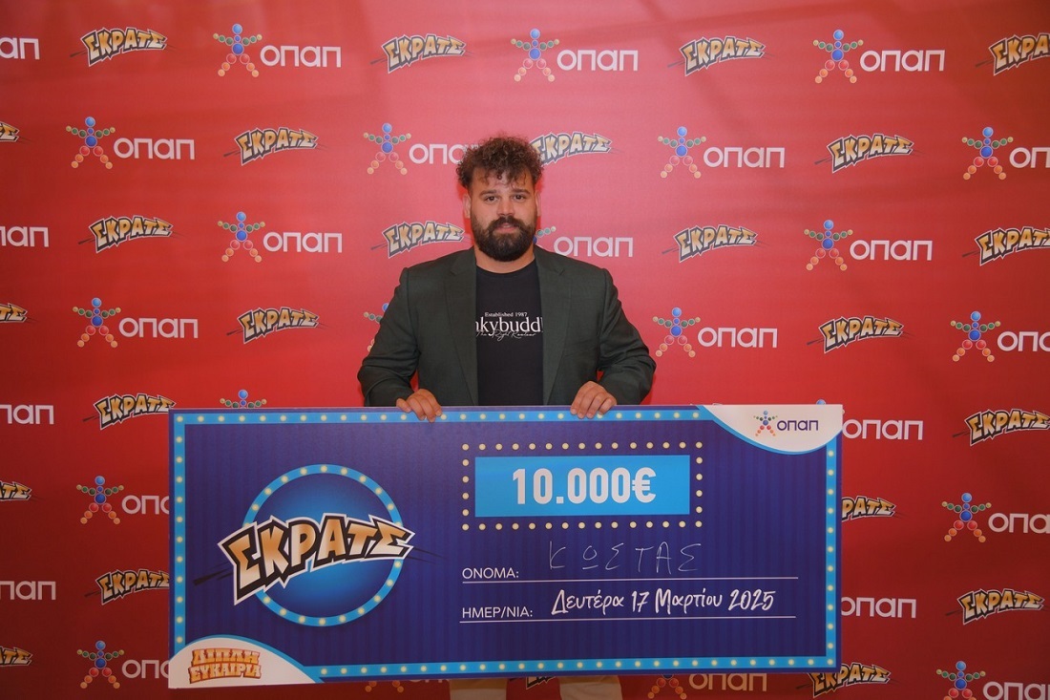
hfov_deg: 48.5
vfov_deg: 33.4
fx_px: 1166
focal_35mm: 40
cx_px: 525
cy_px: 350
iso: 800
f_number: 4
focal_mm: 40
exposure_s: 1/250
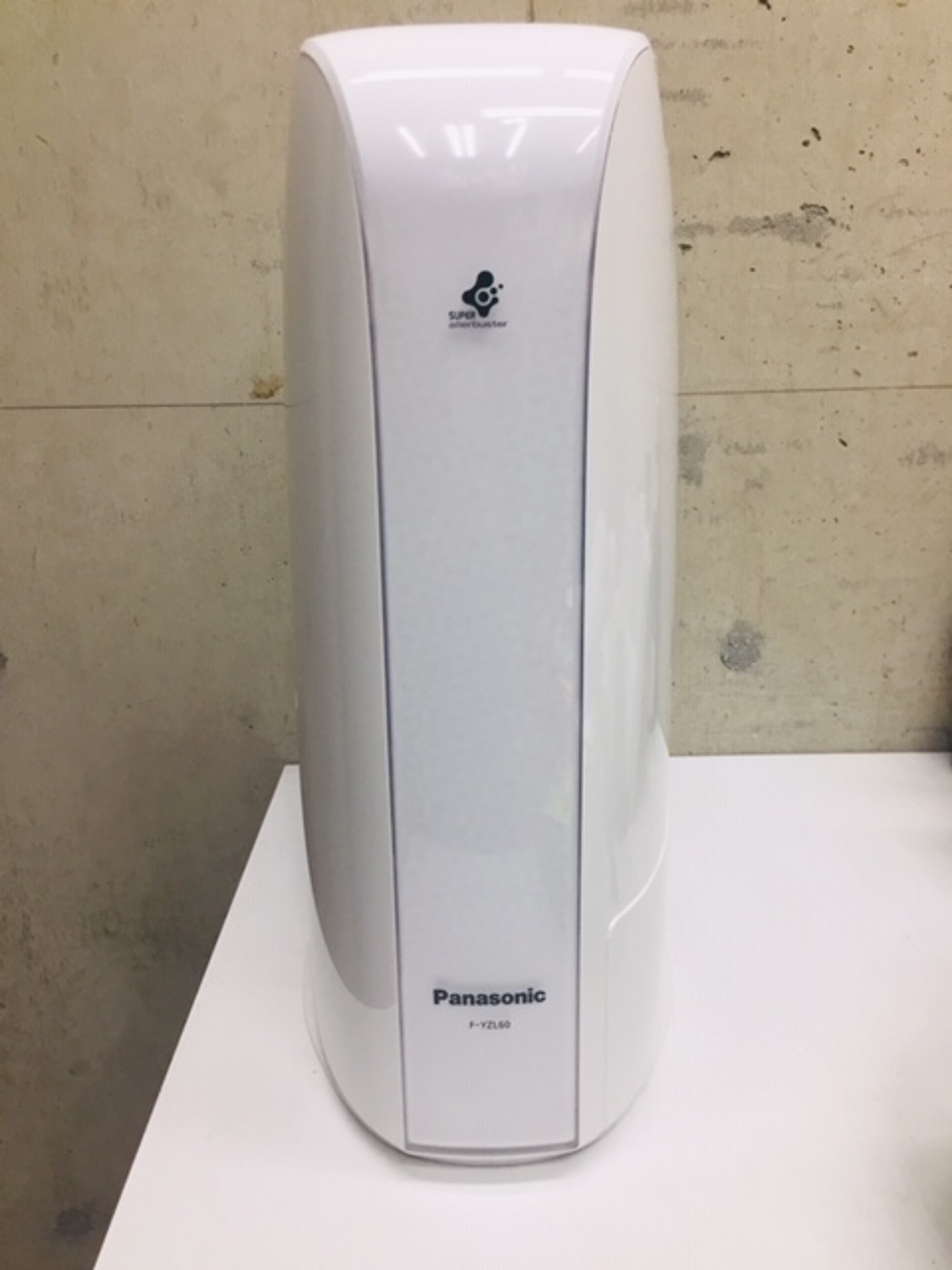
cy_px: 635
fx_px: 1063
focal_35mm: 29
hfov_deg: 48.2
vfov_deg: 61.7
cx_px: 476
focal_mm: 4.15
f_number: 2.2
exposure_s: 1/30
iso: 32
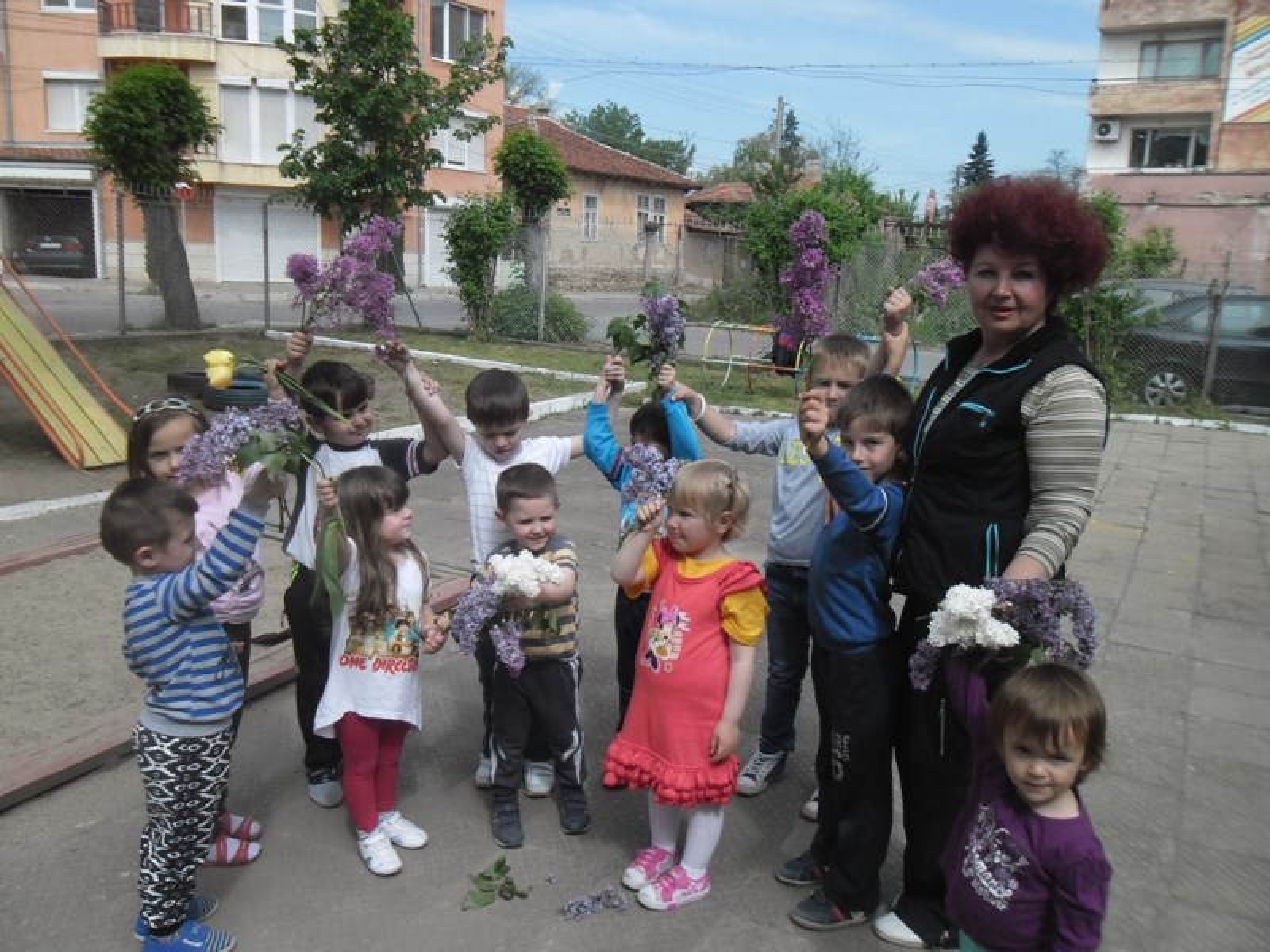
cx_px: 635
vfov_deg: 51.4
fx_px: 991
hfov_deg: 65.3
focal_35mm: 27
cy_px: 476
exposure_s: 1/635
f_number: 3.5
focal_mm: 4.9
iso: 80
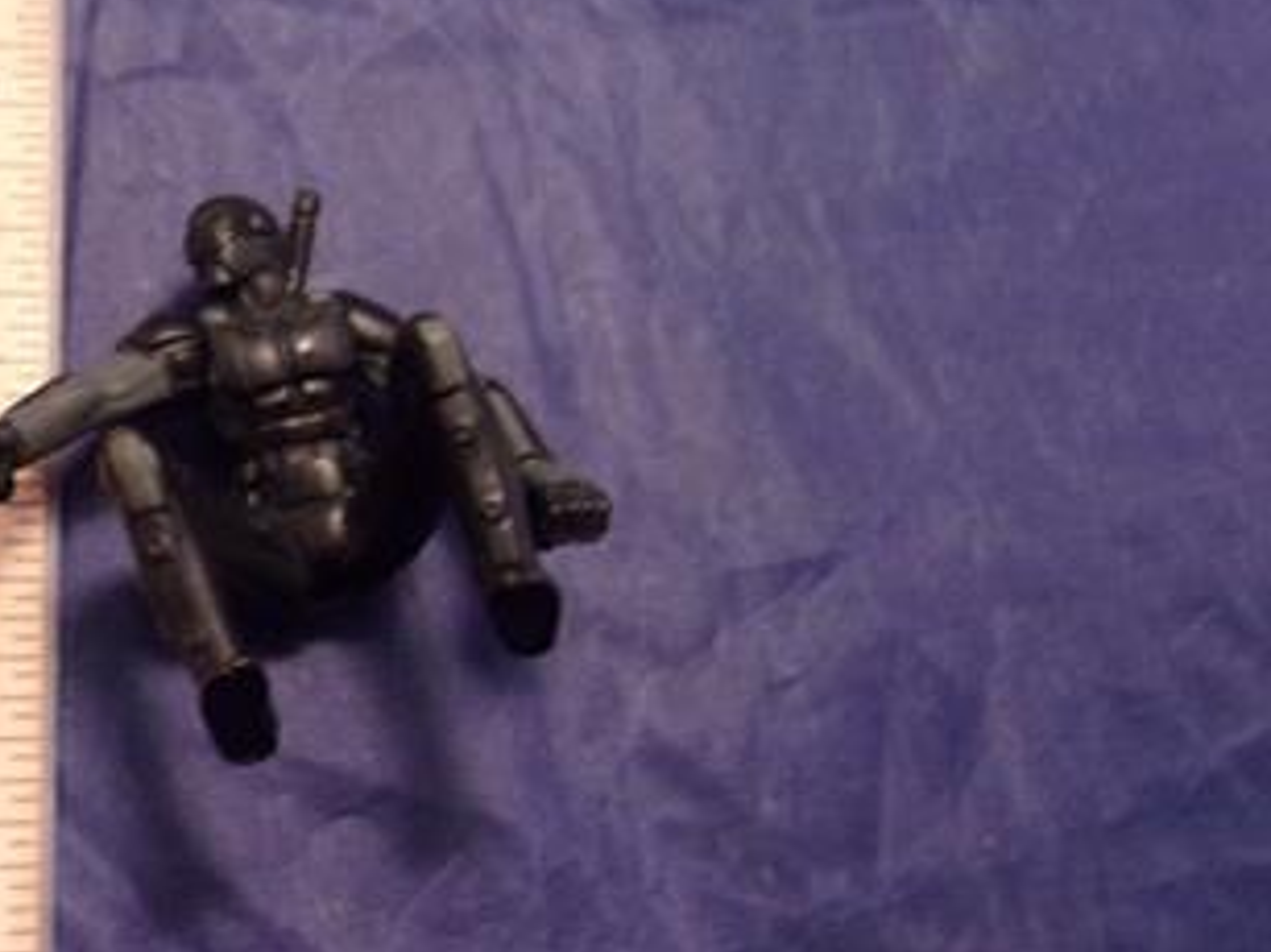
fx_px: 1615
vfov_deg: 32.4
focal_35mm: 44
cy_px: 279
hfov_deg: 41.2
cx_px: 257
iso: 400
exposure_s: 1/22
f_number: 3
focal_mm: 4.9
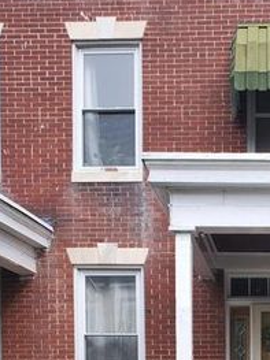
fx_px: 687
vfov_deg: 26.3
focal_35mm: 66
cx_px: 230
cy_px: 429
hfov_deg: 21.8
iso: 50
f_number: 2.4
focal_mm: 4.3
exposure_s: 1/501
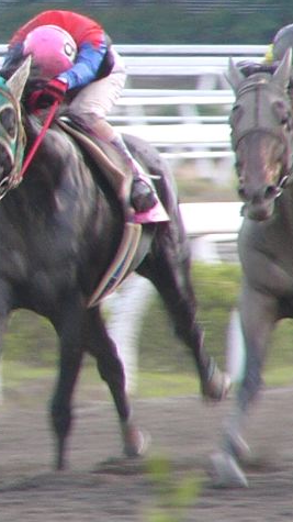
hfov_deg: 1.9
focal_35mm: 635
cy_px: 260
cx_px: 248
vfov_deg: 3.4
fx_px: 8775
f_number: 2.8
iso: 75
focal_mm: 72
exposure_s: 1/60
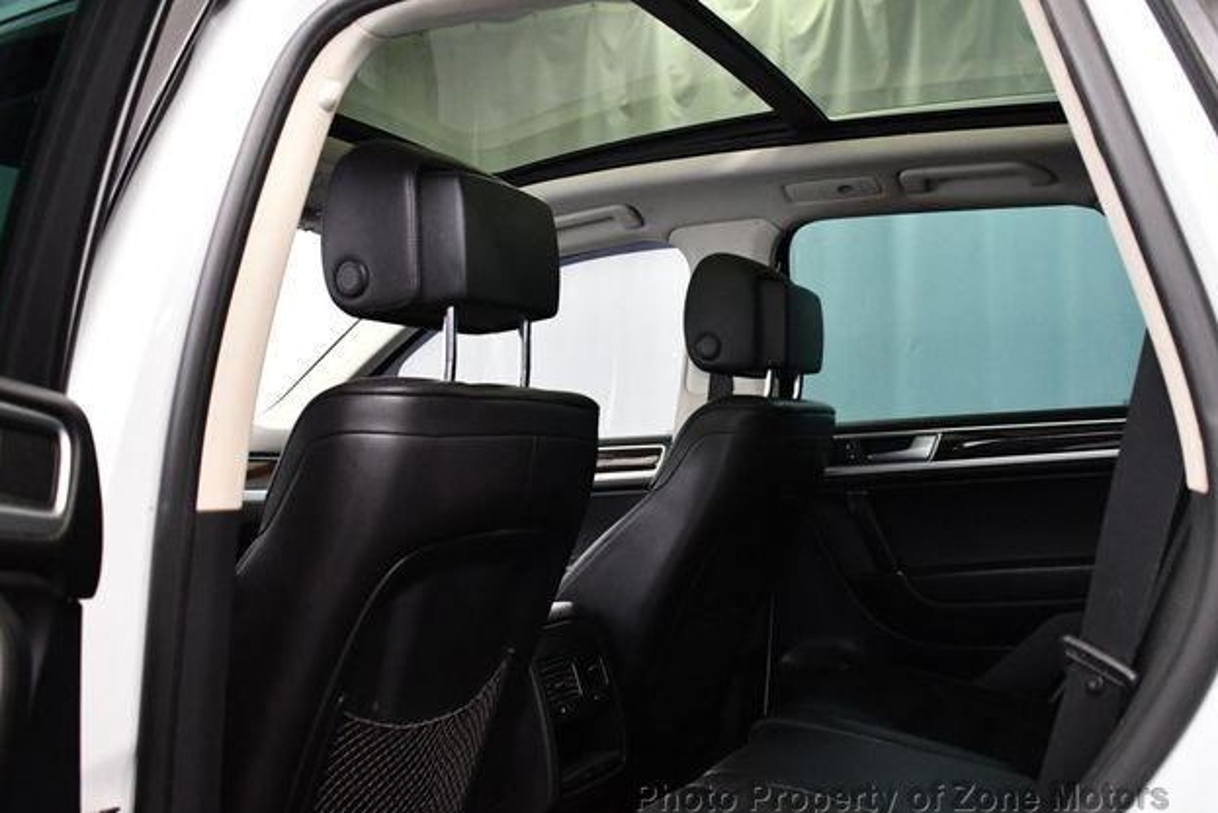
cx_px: 610
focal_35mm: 37
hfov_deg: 51.9
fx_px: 1252
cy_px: 416
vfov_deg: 36.0
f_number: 3.5
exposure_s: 1/125
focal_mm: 18
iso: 3200
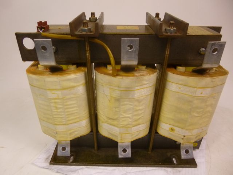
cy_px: 88
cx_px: 116
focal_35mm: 25
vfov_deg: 54.9
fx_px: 168
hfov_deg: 69.4
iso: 200
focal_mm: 4.5
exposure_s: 1/60
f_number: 3.1
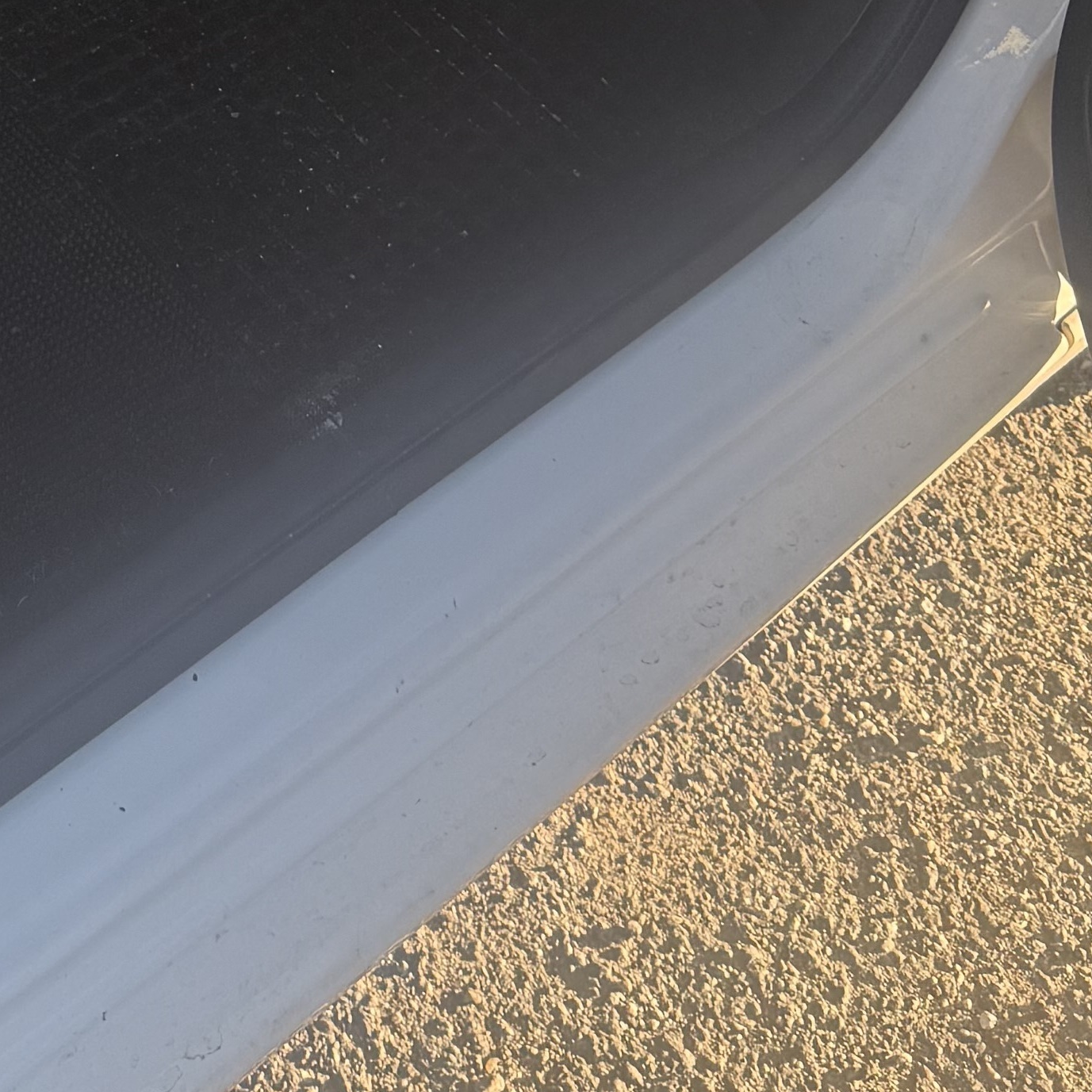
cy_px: -595
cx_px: 74
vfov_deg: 17.5
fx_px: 3141
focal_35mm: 88
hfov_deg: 19.3
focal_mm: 6.76
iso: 80
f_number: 1.78
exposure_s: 1/332
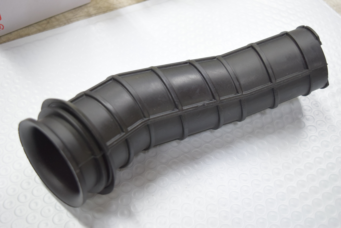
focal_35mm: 45
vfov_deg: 29.9
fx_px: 427
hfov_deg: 43.6
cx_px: 170
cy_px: 114
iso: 1400
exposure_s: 1/60
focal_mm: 30
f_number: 4.2
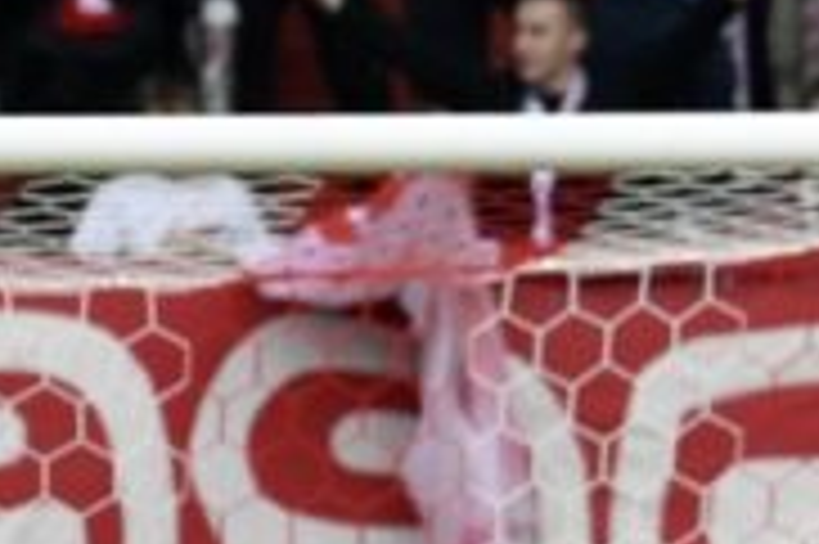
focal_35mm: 2248
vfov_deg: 0.6
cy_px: 827
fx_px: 51095
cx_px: 63
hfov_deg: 0.9
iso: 2500
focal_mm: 400
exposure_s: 1/2000
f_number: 9
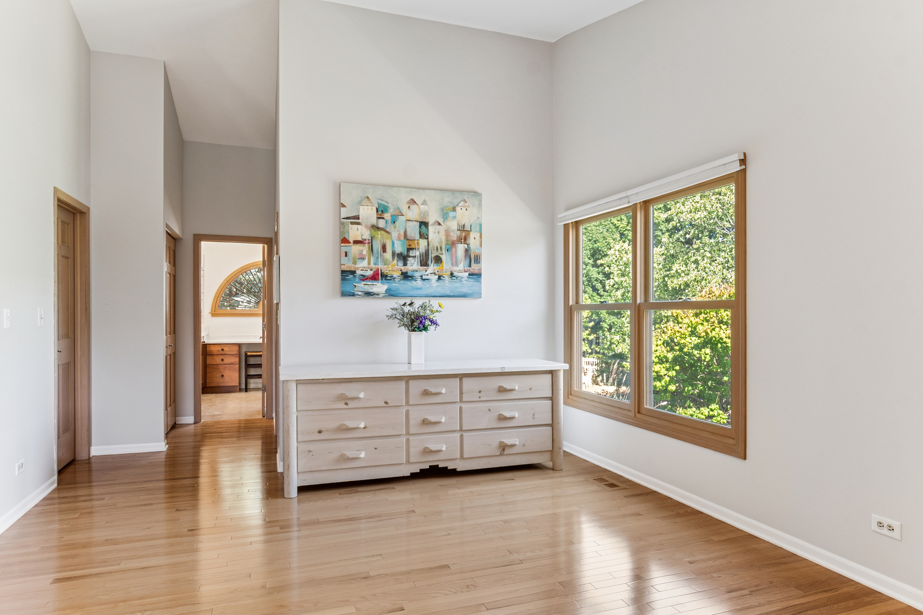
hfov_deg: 81.2
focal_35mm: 21
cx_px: 462
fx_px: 538
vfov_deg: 59.5
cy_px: 308
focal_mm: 14
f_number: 8
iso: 250
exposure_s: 1/10
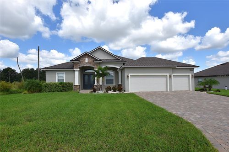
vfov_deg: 69.6
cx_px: 114
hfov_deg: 92.5
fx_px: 110
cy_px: 76
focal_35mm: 17
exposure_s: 1/500
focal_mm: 11.5
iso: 140
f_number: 8
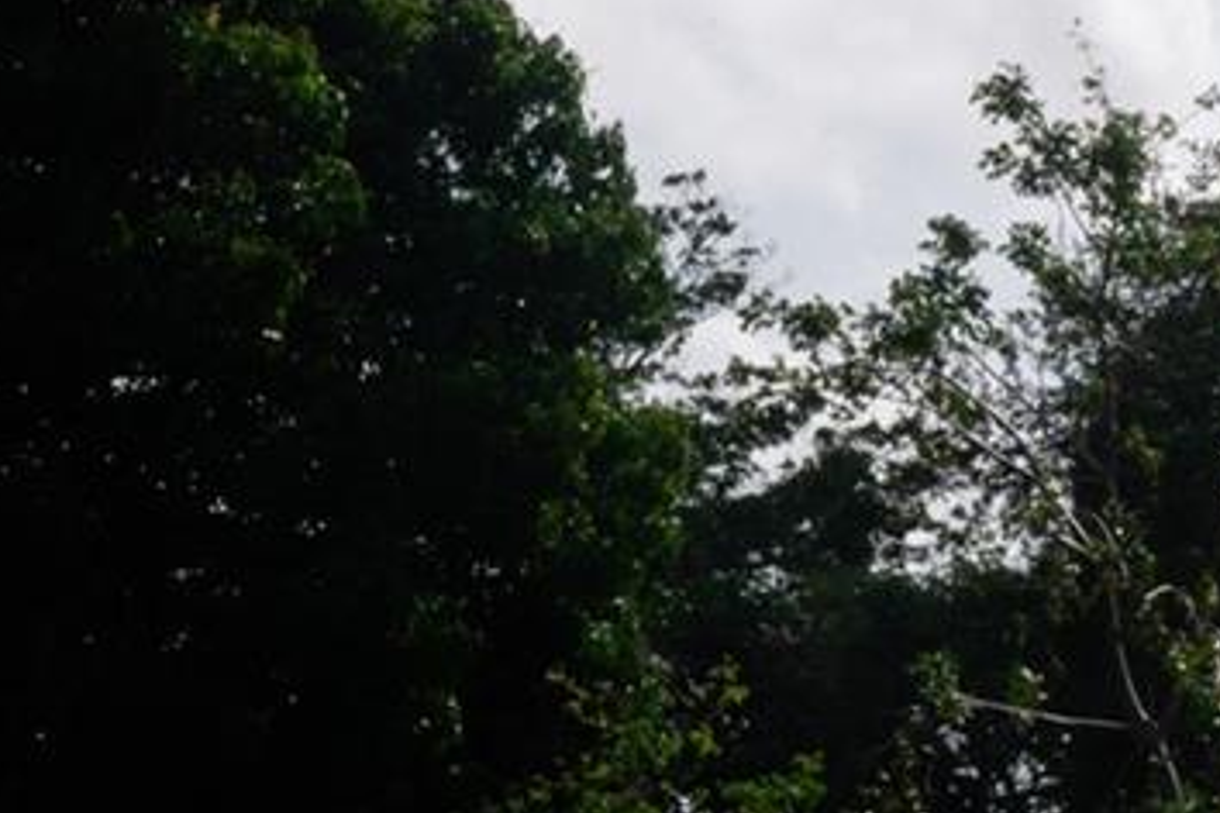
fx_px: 8573
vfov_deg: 5.4
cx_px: 2481
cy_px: 1054
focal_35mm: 253
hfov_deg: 7.8
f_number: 22
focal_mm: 56
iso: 560
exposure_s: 1/250
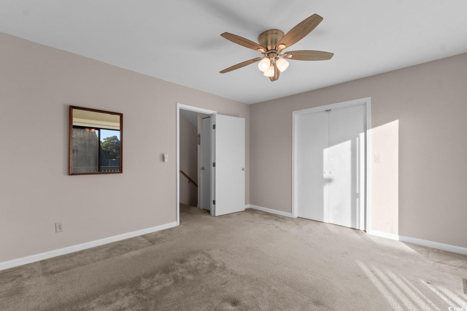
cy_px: 156
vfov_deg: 77.3
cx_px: 234
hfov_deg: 100.4
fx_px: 195
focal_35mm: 15
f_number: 4.5
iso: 100
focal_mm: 10
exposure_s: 1/13
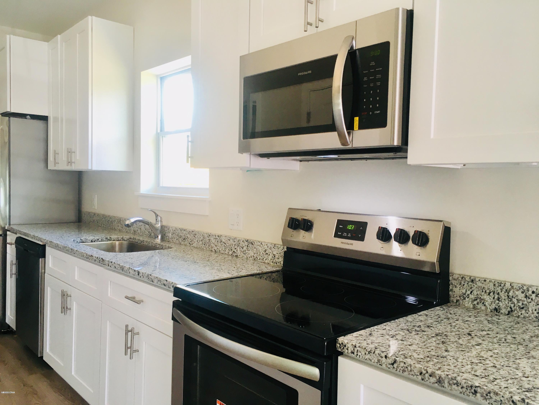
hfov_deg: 61.7
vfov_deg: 48.2
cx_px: 270
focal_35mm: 29
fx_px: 452
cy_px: 202
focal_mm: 4.15
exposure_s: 1/40
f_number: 2.2
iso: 25
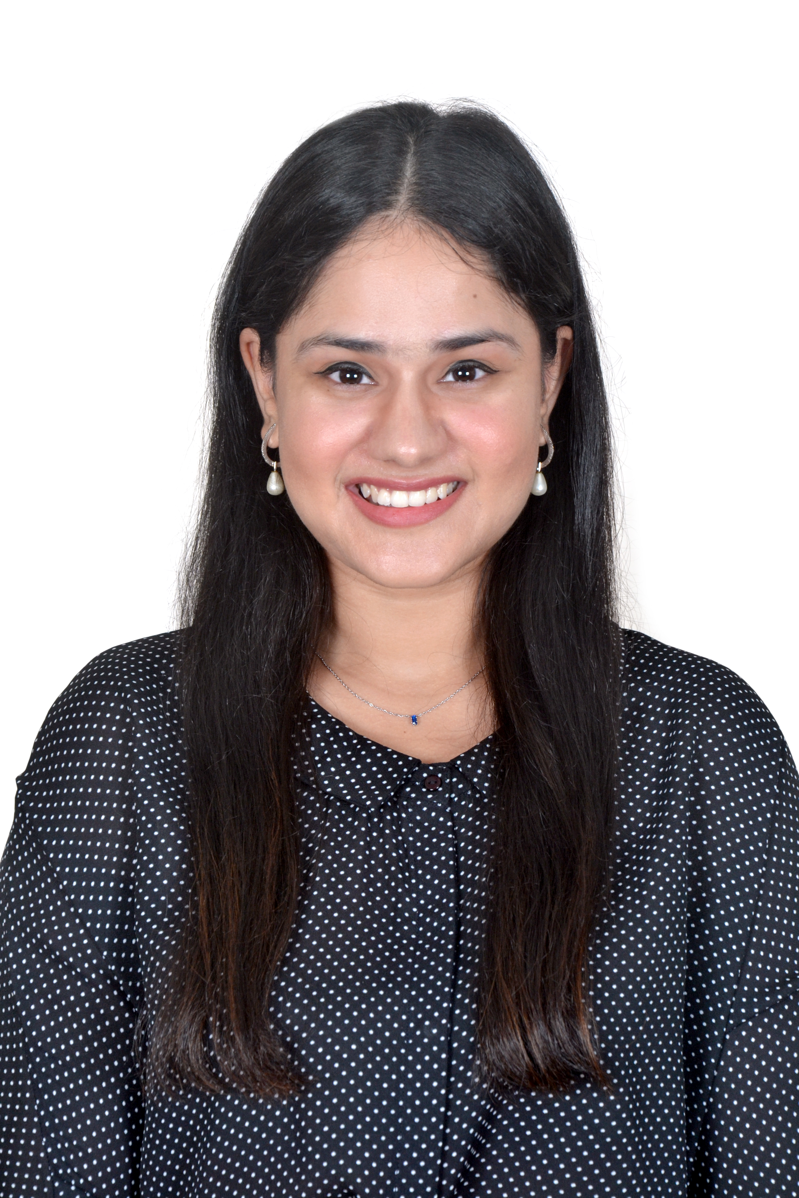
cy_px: 599
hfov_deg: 11.4
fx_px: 3995
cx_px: 400
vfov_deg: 17.1
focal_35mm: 120
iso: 400
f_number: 10
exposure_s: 1/125
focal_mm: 80
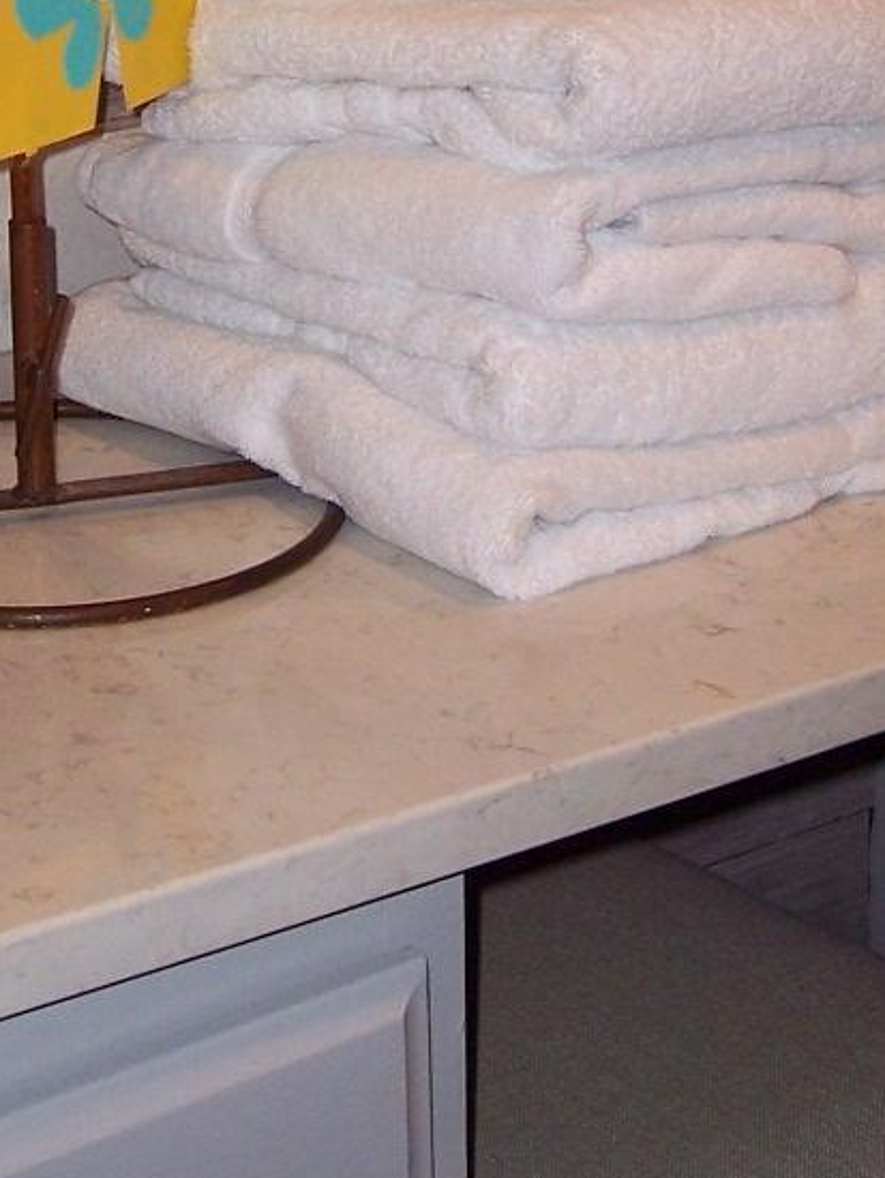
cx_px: 309
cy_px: 71
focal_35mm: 106
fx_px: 3611
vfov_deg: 18.2
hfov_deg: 14.0
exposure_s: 1/60
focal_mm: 8
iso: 100
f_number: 2.8
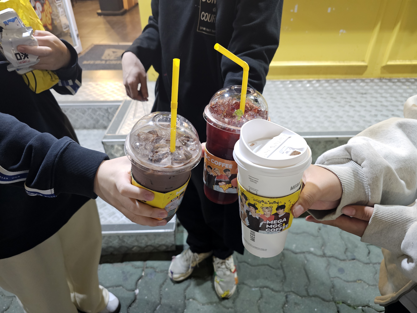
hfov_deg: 73.9
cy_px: 156
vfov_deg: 58.9
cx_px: 208
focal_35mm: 23
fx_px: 277
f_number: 1.7
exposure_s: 1/60
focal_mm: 6.3
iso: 640
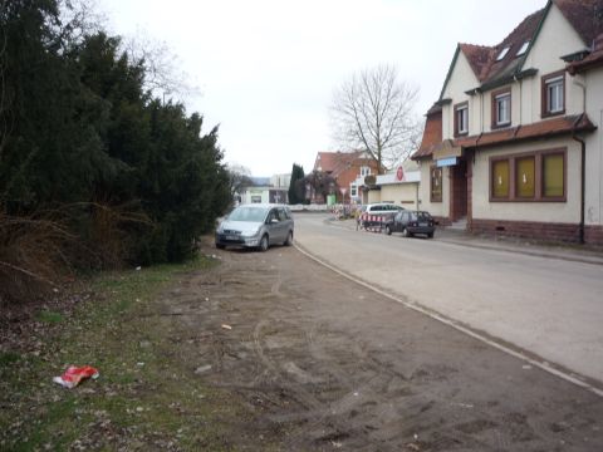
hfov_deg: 56.8
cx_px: 302
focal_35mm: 32
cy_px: 226
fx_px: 557
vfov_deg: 44.2
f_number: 4
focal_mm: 5.2
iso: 100
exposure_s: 1/125
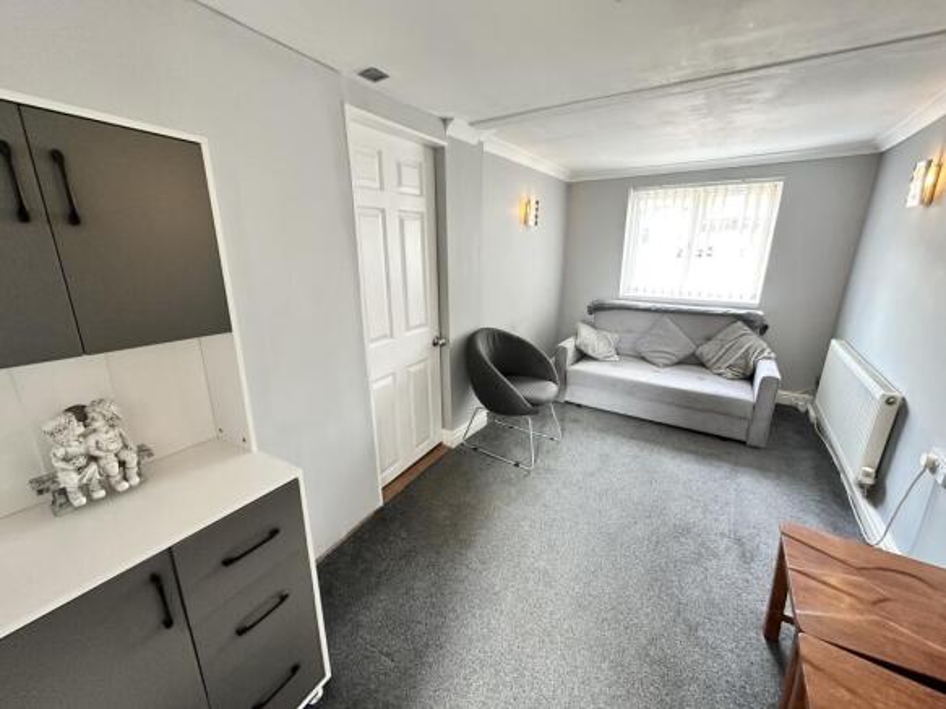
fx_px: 383
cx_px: 473
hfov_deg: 102.1
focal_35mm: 14
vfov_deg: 85.7
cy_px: 354
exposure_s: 1/50
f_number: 2.2
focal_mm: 2.22
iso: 200
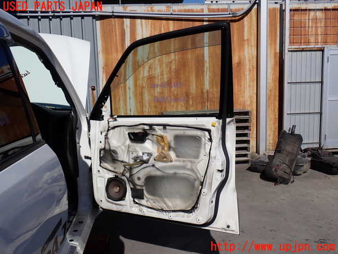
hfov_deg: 51.4
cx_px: 169
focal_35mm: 36
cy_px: 127
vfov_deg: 39.7
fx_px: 352
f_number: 10
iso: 100
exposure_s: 1/320
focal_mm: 6.37
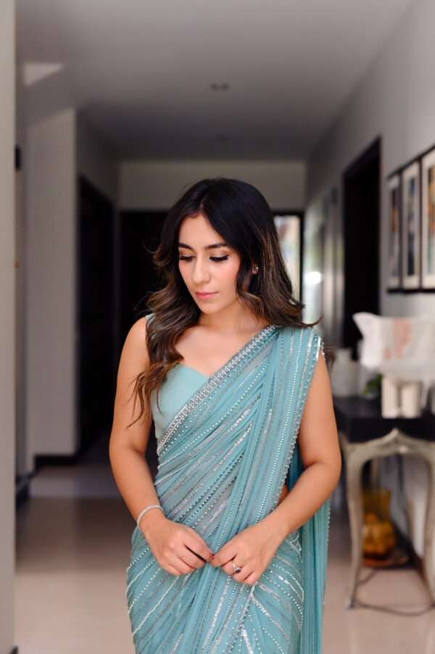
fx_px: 908
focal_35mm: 50
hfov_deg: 27.0
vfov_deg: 39.6
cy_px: 327
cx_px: 218
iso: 1250
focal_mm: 50
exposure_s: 1/320
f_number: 2.8
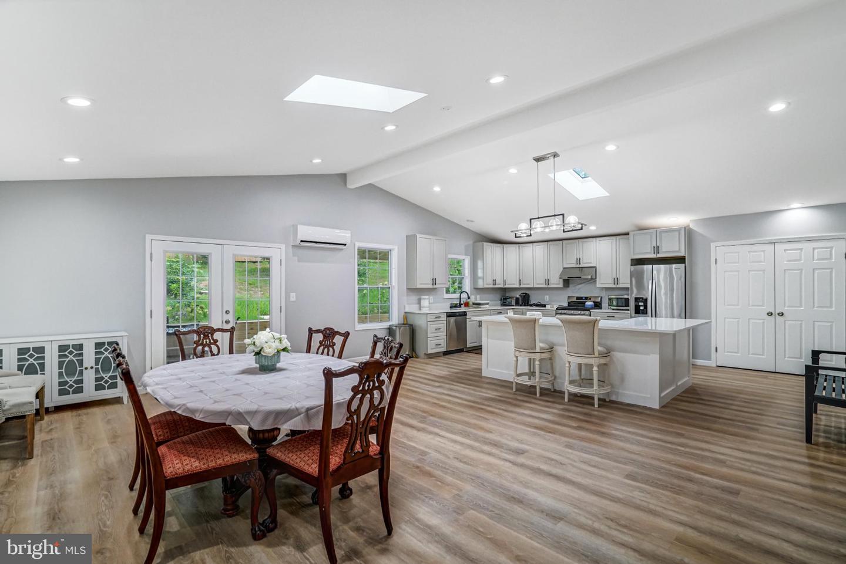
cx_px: 423
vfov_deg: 73.8
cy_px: 282
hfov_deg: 96.7
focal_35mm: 16
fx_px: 376
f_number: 8
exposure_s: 1/100
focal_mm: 16
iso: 1250
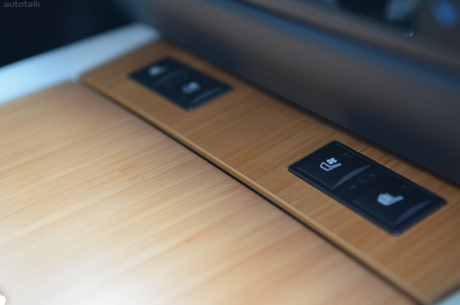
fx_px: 842
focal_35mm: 66
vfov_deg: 20.5
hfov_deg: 30.6
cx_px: 230
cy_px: 152
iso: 1600
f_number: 2.8
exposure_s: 1/60
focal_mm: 44
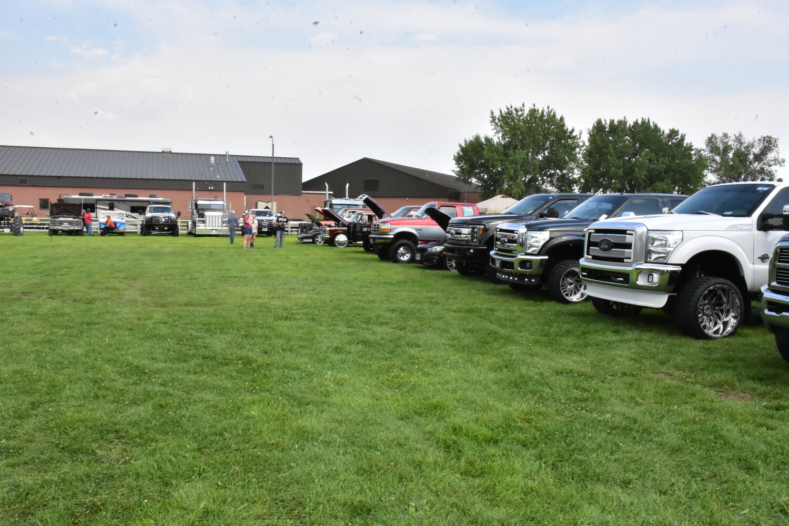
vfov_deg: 43.6
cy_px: 263
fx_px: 657
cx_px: 394
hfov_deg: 61.9
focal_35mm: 30
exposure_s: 1/250
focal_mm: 20
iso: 2500
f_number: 22
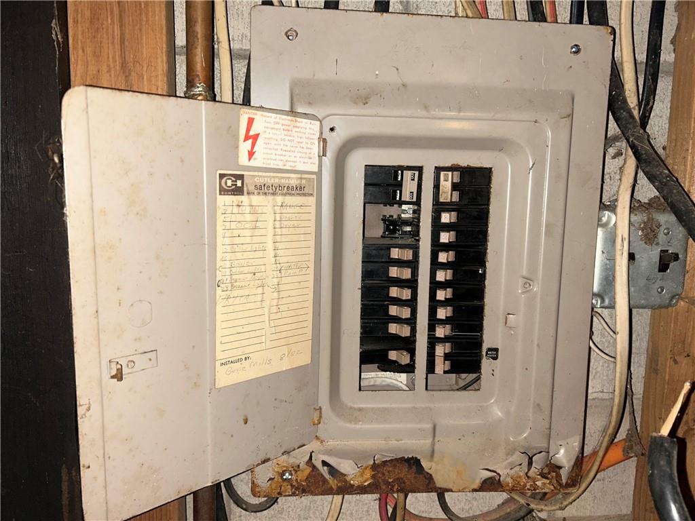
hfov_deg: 67.3
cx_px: 348
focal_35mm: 26
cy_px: 260
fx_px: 522
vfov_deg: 53.1
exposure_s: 1/32
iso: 32
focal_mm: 5.7
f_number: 1.5
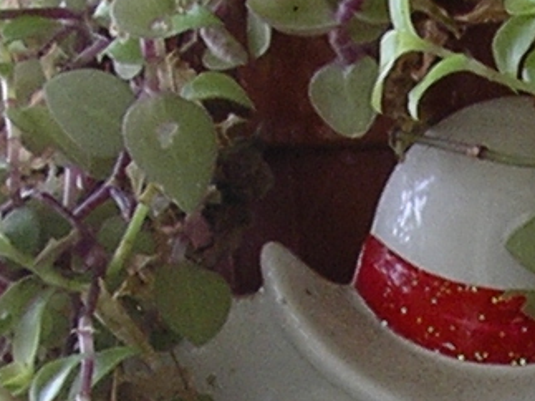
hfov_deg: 8.2
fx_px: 3723
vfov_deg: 6.1
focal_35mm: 241
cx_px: 550
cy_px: 651
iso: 50
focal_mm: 5.8
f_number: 2.9
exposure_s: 1/60
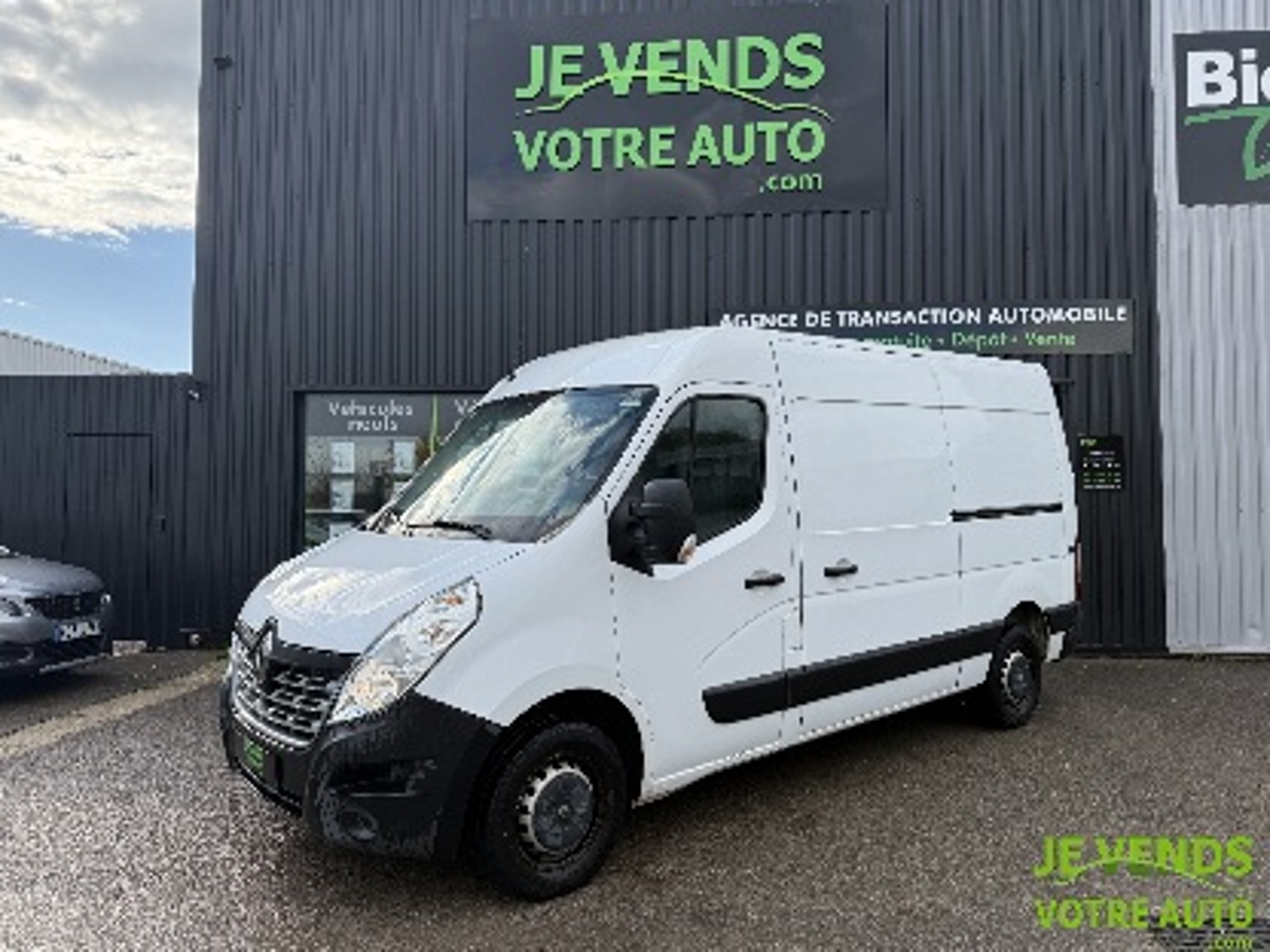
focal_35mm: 24
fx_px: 881
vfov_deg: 56.8
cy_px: 476
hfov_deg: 71.6
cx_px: 635
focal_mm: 6.76
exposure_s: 1/2445
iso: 100
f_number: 1.78
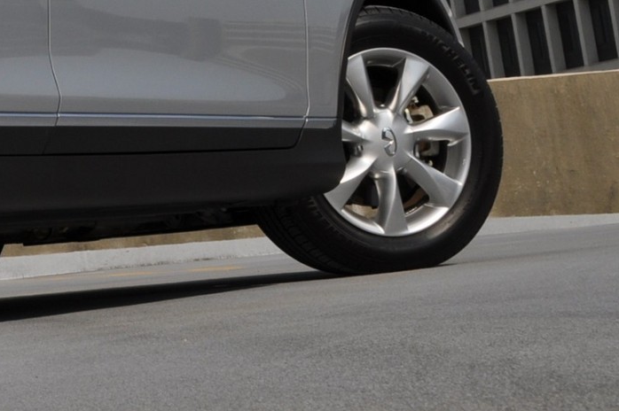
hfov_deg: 14.8
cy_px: -186
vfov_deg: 10.3
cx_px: -301
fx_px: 2216
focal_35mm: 129
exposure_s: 1/500
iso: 200
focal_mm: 24
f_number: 11
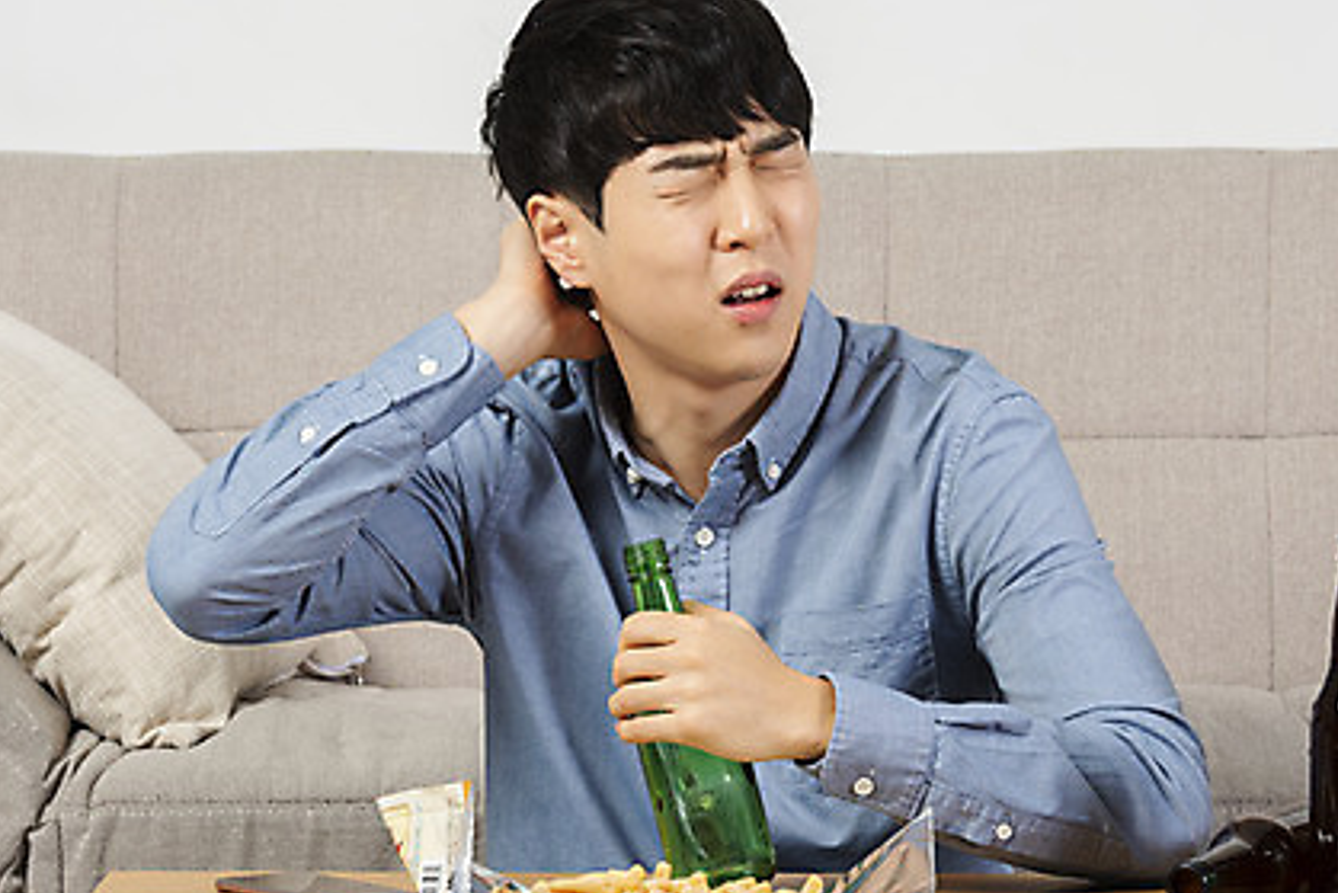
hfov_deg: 11.5
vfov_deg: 7.7
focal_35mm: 179
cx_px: 639
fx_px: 6655
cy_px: 458
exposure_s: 1/125
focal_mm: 125
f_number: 11
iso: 100
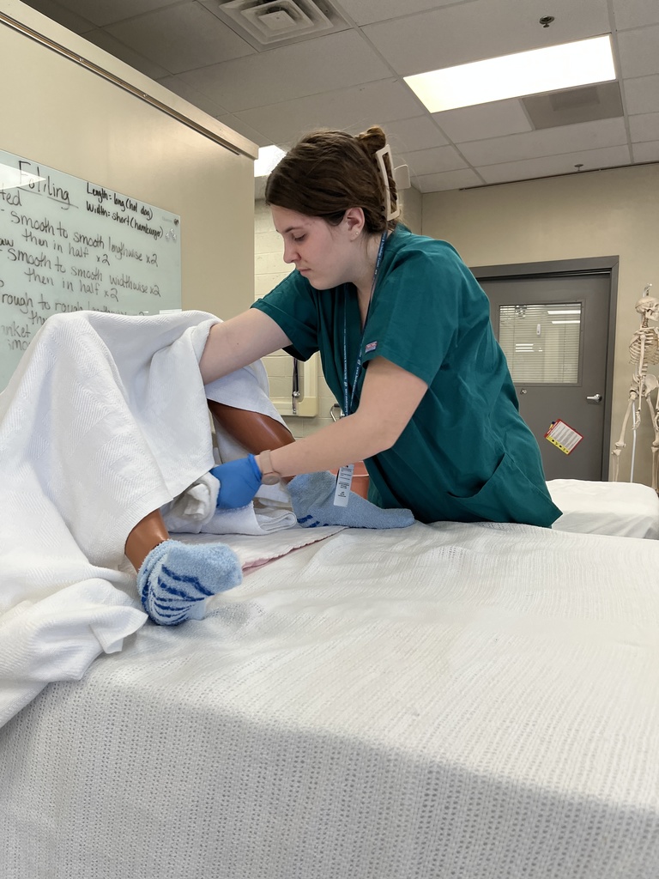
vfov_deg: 67.3
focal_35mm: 26
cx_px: 330
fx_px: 660
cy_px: 440
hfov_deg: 53.1
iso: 64
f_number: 1.6
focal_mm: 5.1
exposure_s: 1/120
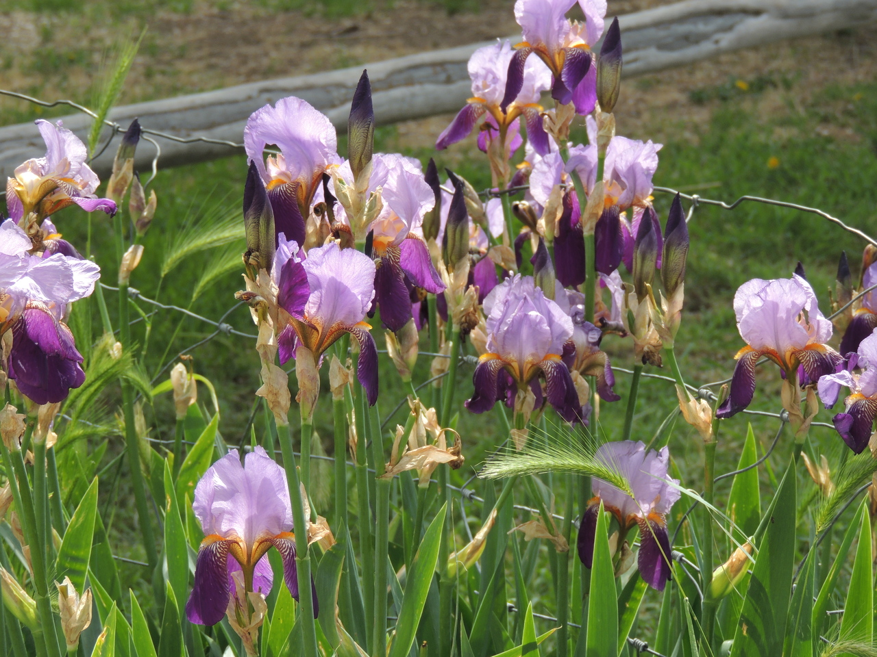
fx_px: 4687
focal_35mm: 185
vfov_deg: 8.0
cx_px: 438
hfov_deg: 10.7
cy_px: 328
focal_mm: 33
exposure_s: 1/200
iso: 100
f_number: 4.6
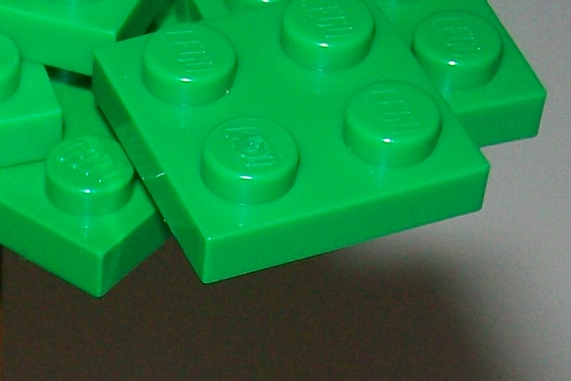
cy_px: 815
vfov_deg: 8.3
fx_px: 2475
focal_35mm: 156
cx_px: -288
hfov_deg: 12.5
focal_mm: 6
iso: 64
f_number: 2.7
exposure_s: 1/60
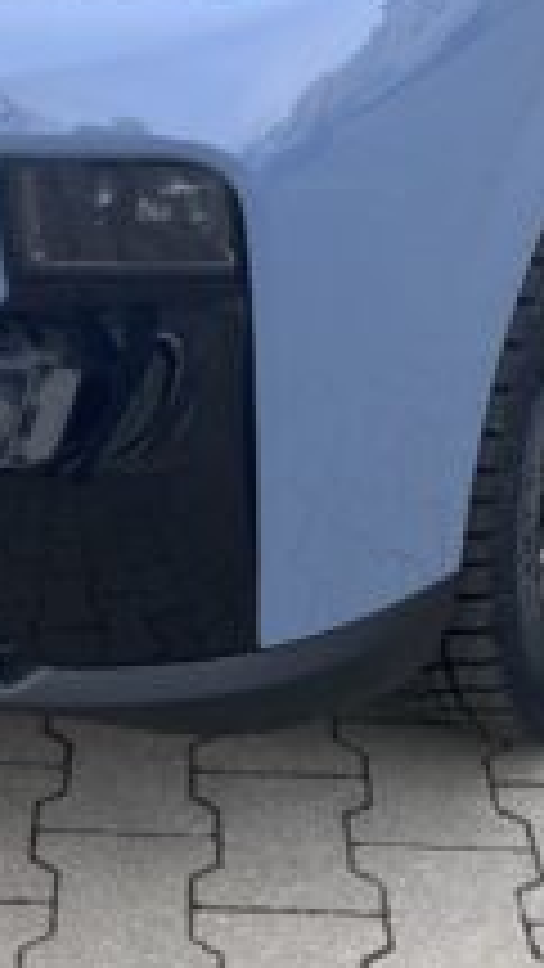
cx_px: 99
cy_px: 50
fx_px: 2025
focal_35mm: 79
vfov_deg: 25.8
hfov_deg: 15.2
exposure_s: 1/125
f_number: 1.6
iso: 64
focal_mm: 5.1
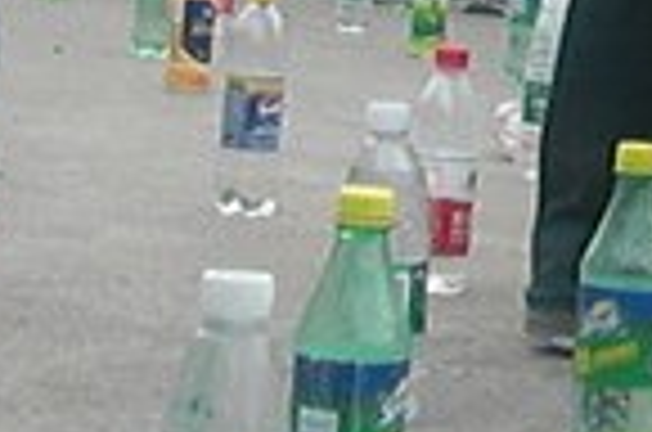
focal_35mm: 207
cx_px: 1241
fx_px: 3741
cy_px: -608
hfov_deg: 9.4
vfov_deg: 6.3
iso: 200
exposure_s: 1/500
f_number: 2.8
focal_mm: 6.3
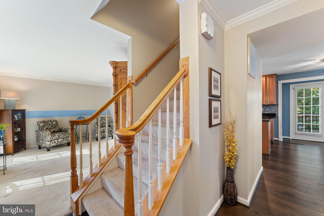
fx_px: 126
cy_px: 108
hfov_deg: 104.3
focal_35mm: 14
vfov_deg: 81.2
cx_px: 162
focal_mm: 14
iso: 640
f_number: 8
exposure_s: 1/3
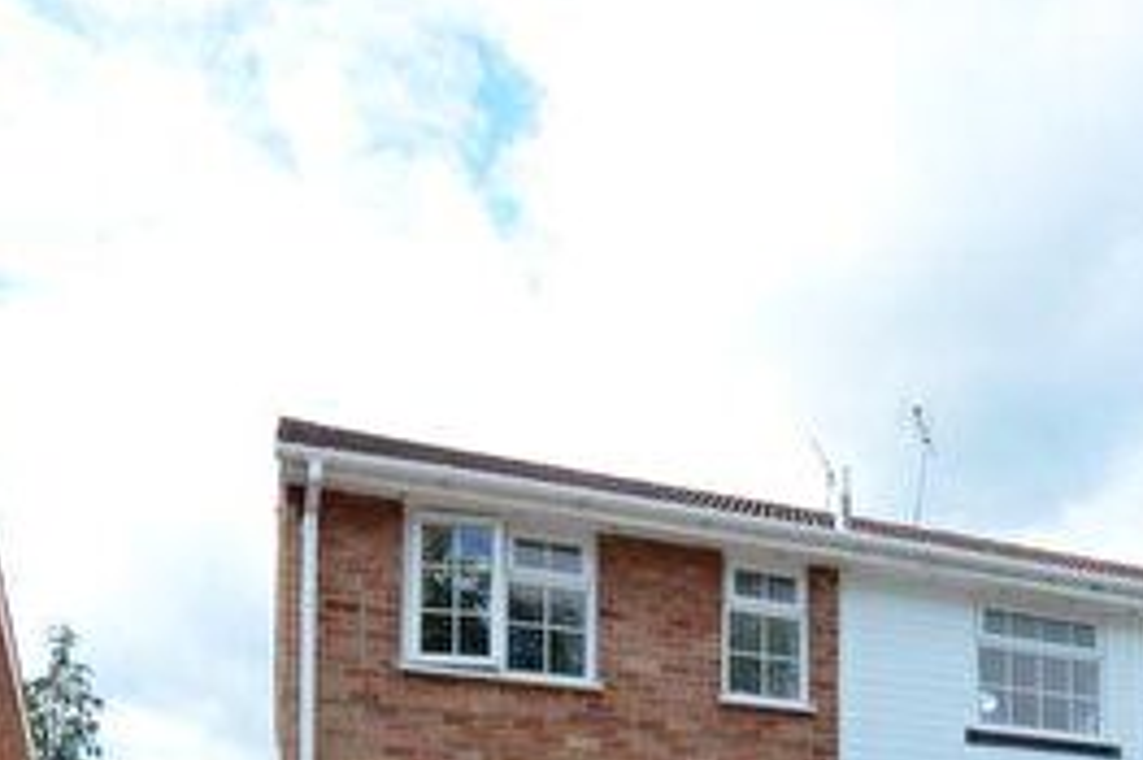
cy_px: 979
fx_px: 1269
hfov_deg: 46.4
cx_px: 887
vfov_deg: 27.9
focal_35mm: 40
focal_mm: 10
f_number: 10
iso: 800
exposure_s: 1/400
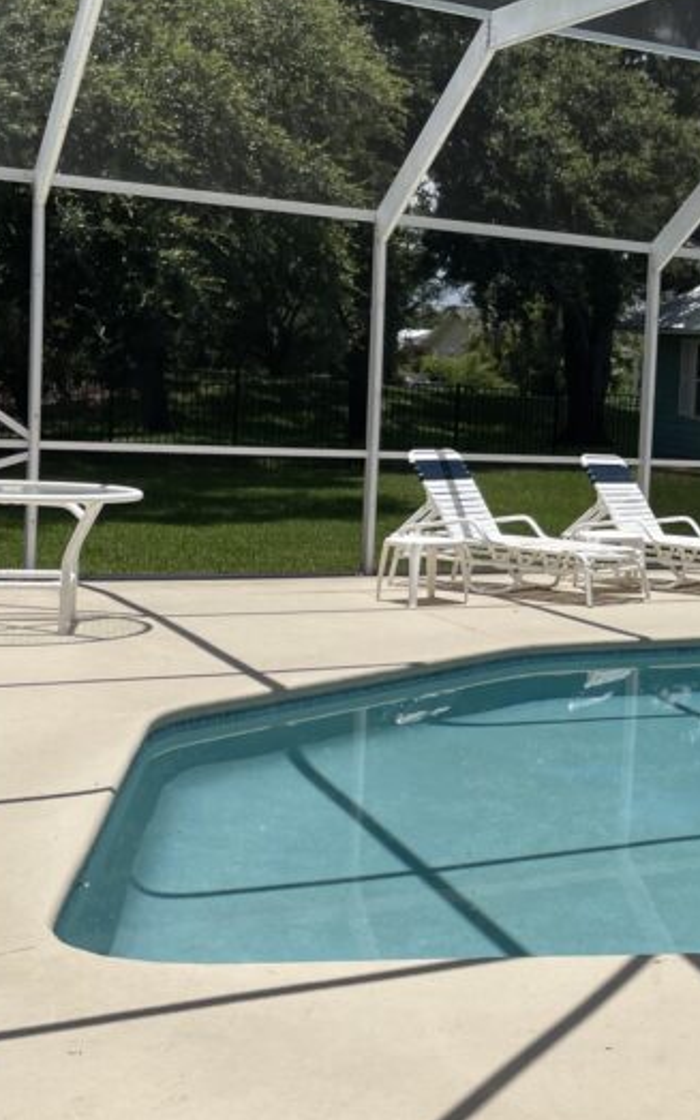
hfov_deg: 22.0
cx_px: 863
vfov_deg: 37.5
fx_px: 1648
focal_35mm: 54
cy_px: 525
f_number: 1.6
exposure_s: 1/4292
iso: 32
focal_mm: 4.2
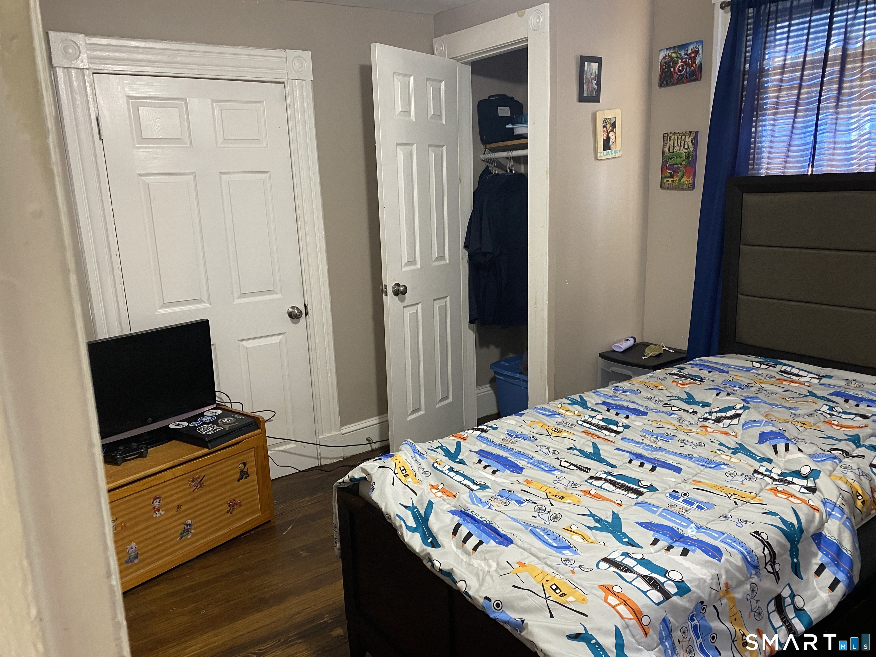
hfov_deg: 67.3
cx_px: 438
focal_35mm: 26
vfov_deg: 53.1
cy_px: 328
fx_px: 658
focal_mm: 4.25
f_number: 1.8
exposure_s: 1/60
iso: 320
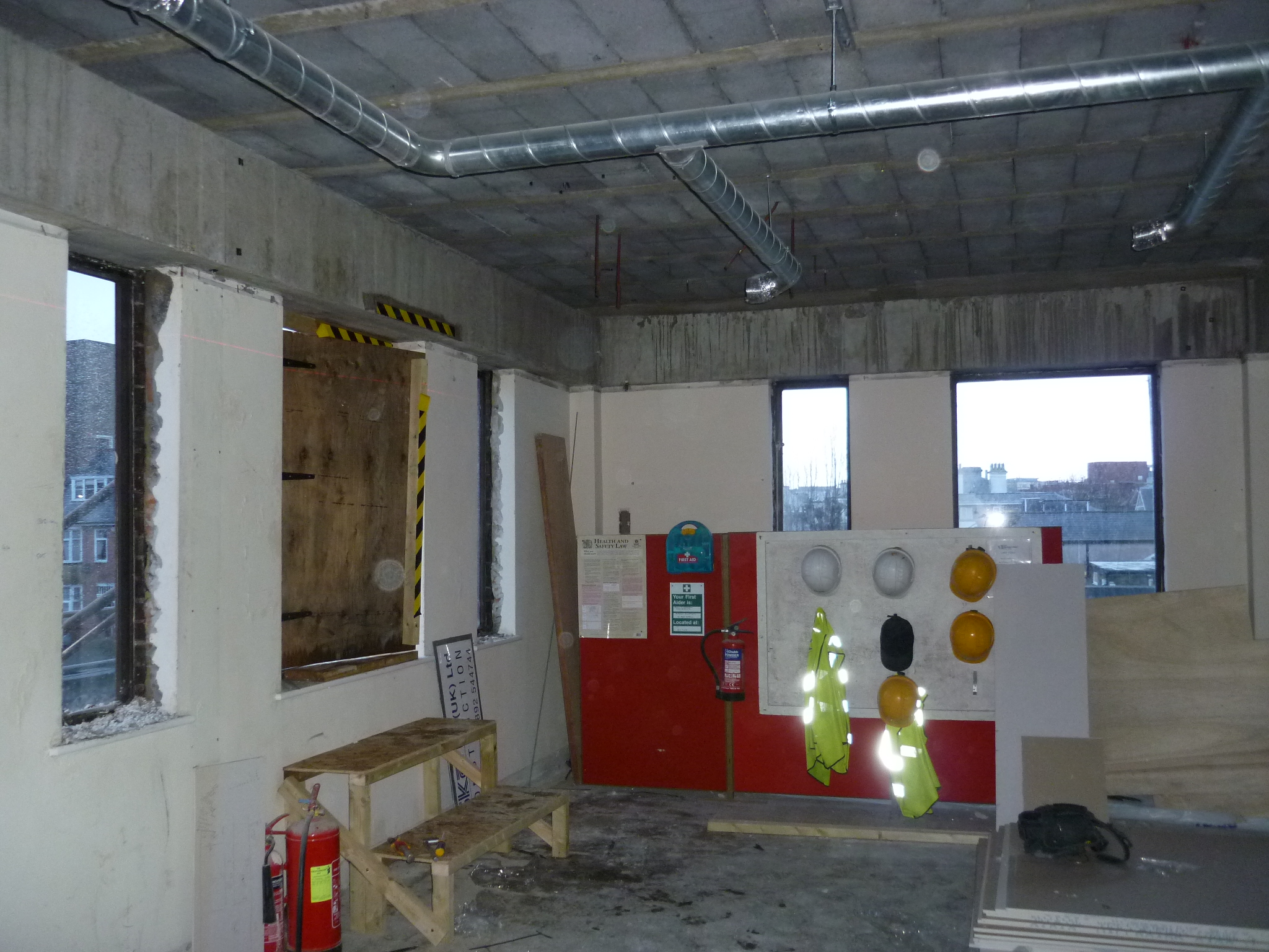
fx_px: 1136
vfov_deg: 45.4
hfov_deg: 58.4
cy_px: 476
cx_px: 634
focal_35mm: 31
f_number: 2.8
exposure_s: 1/30
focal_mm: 5.5
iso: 320
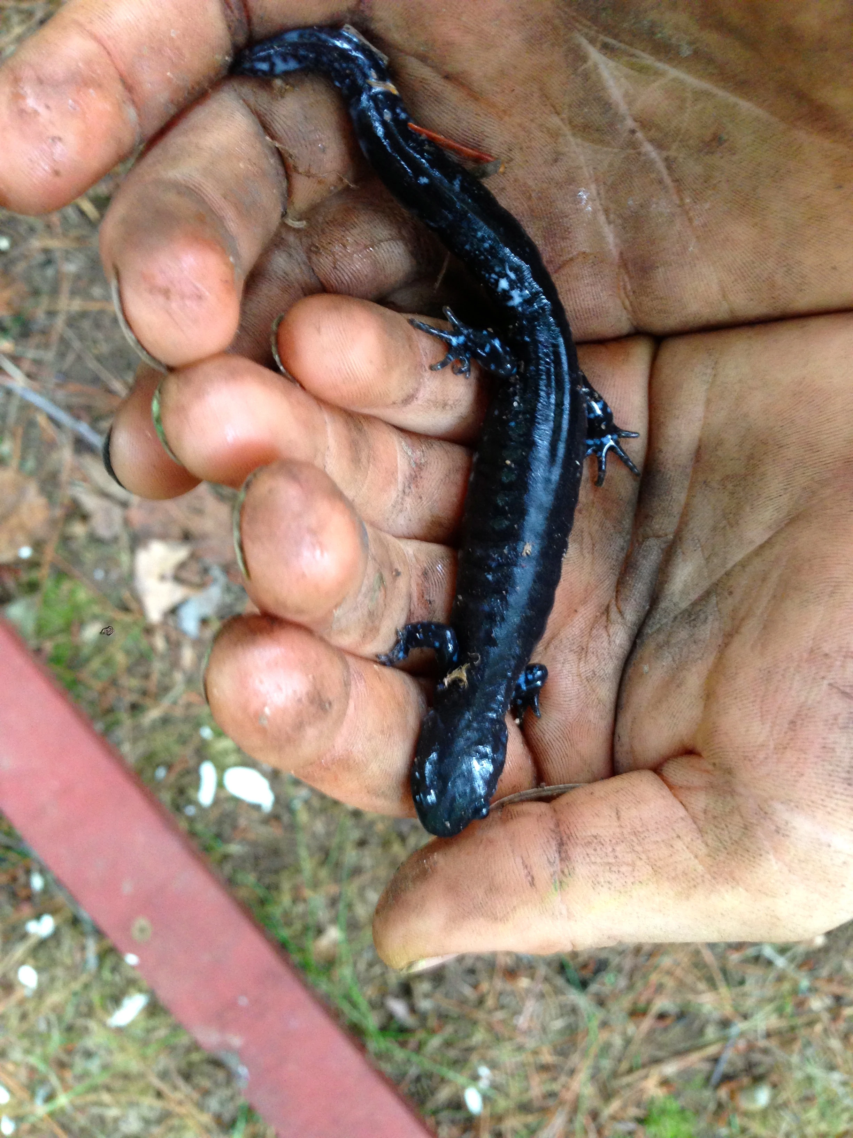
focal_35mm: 33
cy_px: 569
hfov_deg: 42.9
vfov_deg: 55.4
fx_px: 1084
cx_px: 426
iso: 160
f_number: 2.4
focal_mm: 4.13
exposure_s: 1/20
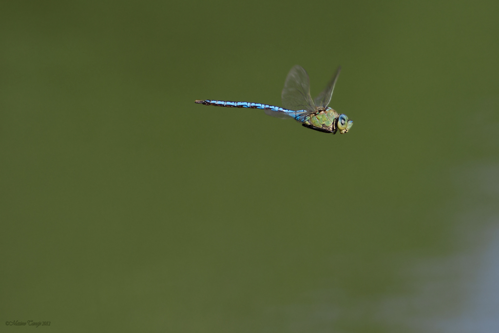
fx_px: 3743
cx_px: 250
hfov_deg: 7.6
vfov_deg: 5.1
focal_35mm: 270
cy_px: 166
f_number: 4.5
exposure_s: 1/1250
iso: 400
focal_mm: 180
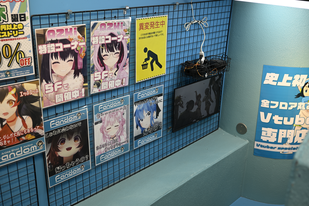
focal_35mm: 40
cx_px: 154
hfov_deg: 48.5
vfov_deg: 33.4
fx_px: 343
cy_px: 103
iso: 160
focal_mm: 40
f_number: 4
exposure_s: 1/60
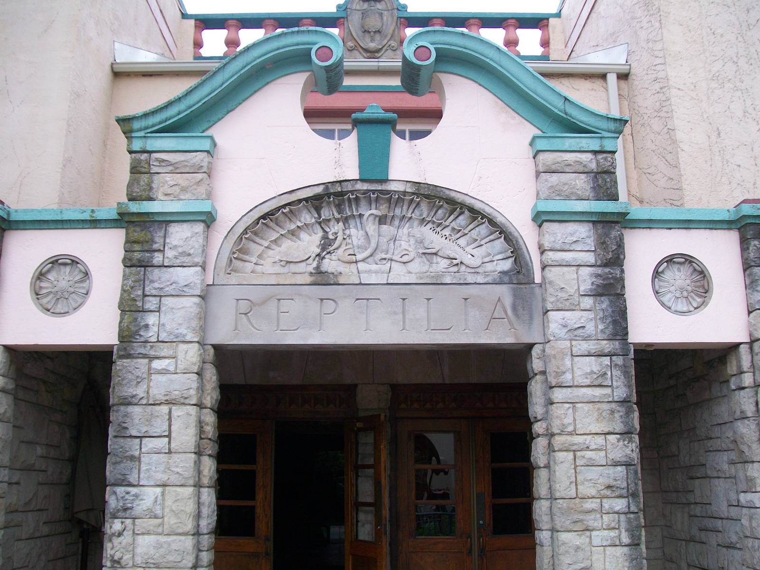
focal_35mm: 36
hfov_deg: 51.4
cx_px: 380
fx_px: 790
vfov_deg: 39.7
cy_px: 285
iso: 64
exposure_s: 1/200
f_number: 2.7
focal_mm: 6
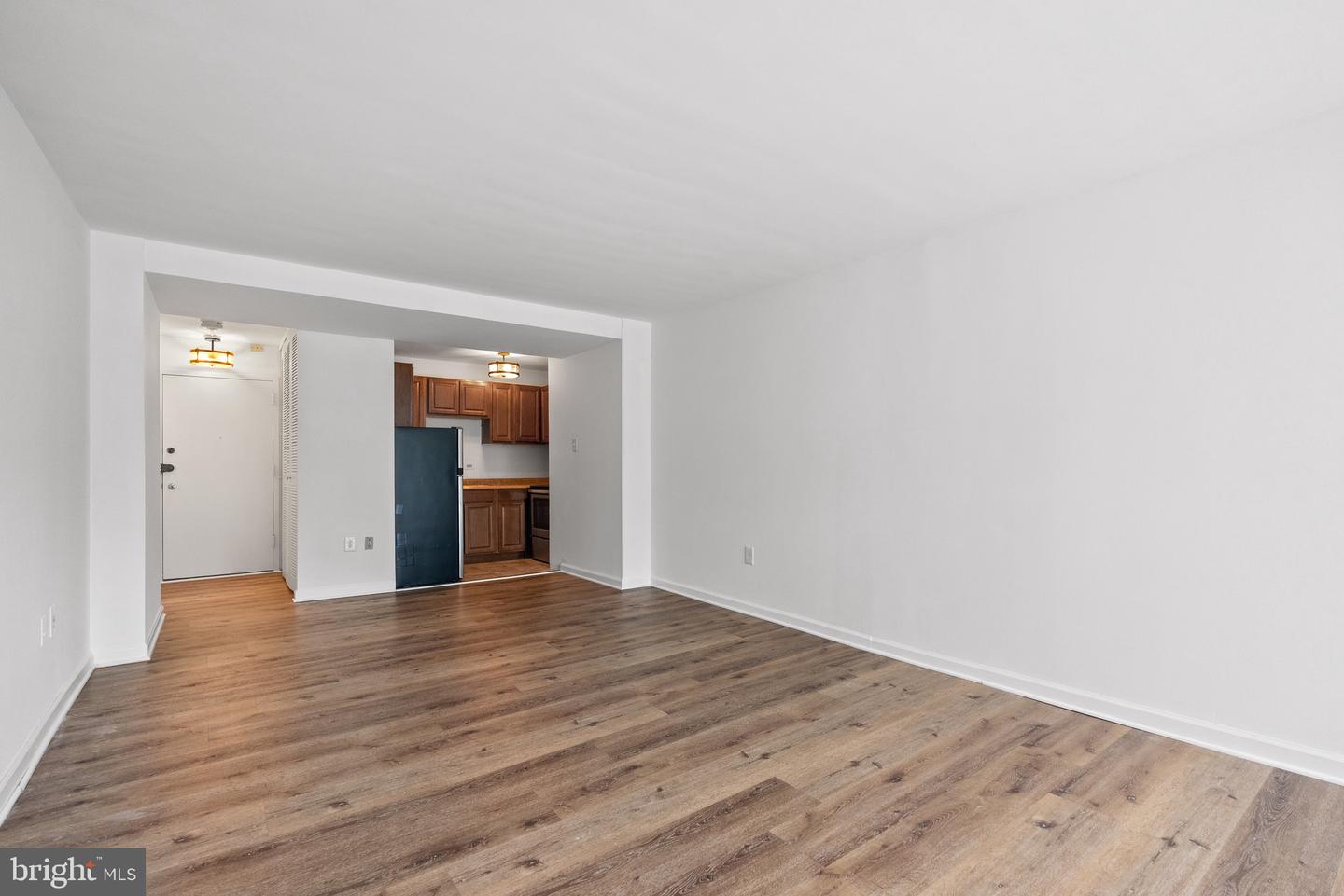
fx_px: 597
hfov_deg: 96.7
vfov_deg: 73.8
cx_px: 672
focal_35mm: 16
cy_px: 448
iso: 800
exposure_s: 1/25
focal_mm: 16
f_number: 4
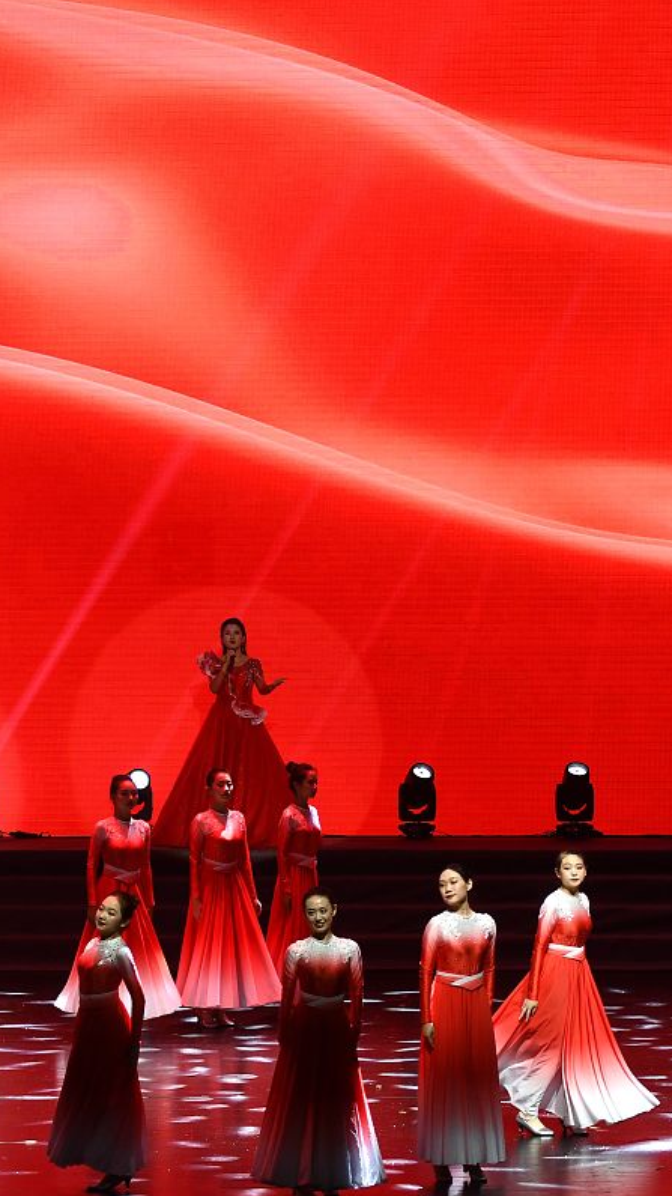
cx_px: 45
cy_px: 597
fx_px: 5862
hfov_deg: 6.5
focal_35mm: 185
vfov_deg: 11.6
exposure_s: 1/125
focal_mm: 78
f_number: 2.8
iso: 450
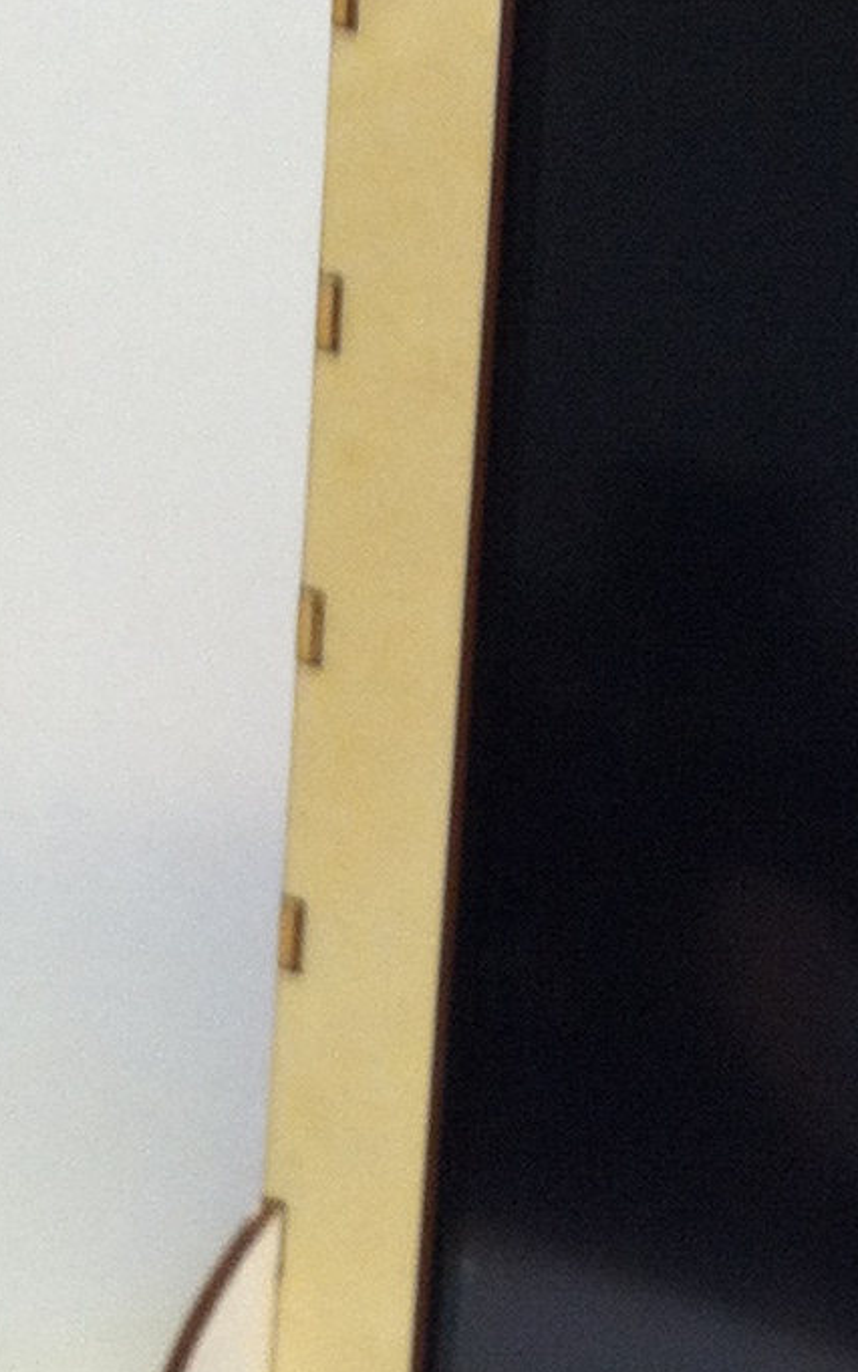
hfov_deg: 9.0
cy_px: 494
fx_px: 5272
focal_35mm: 141
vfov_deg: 14.8
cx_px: 1341
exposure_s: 1/15
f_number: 2.8
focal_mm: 3.85
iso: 80
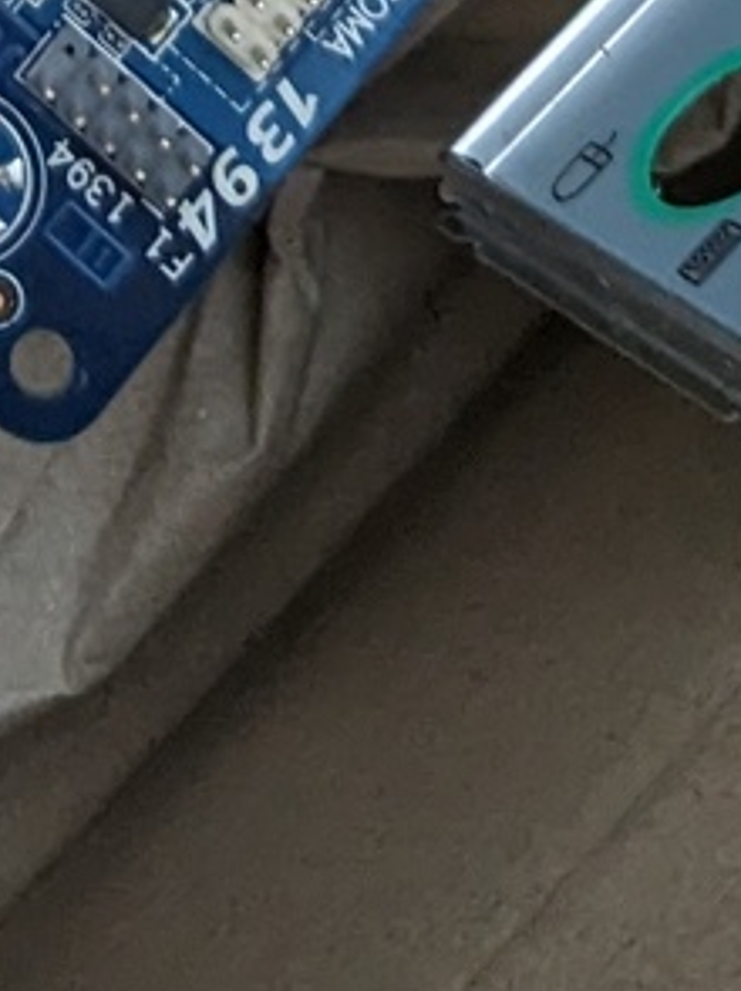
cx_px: -699
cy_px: -2028
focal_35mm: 196
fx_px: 5602
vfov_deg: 8.4
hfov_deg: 7.3
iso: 193
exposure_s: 1/33.3
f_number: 1.73
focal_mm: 4.38
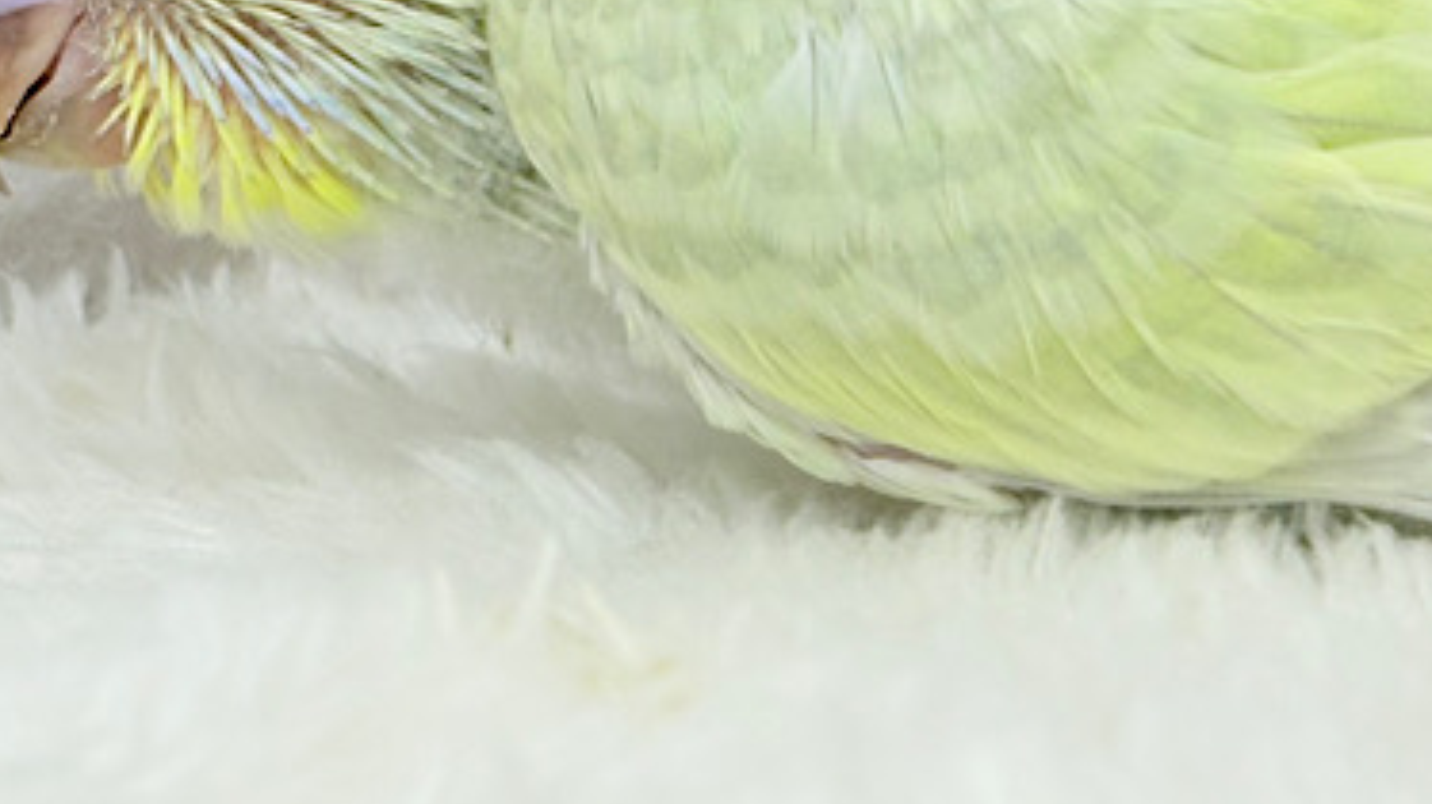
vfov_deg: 12.3
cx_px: 934
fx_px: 3682
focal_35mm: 97
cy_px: -54
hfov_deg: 21.9
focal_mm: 5.96
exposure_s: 1/100
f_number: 1.6
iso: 80
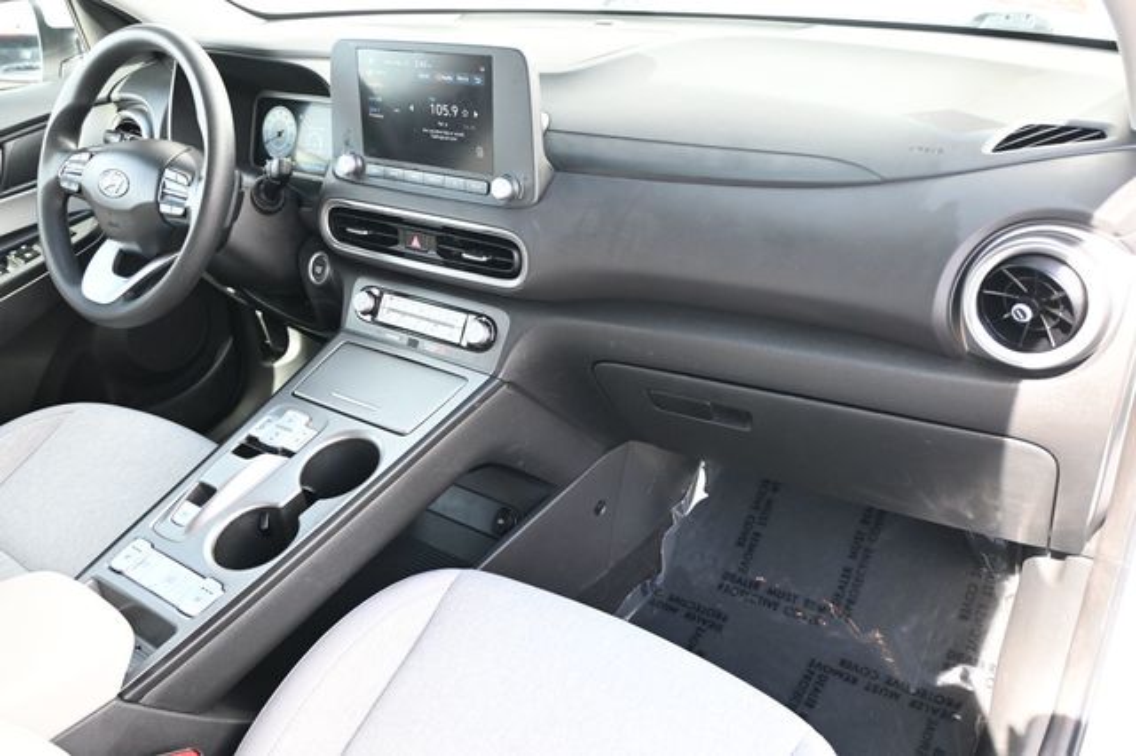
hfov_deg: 63.2
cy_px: 378
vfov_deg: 44.6
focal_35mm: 29
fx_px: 922
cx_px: 568
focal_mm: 19.5
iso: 800
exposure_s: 1/125
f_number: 3.8
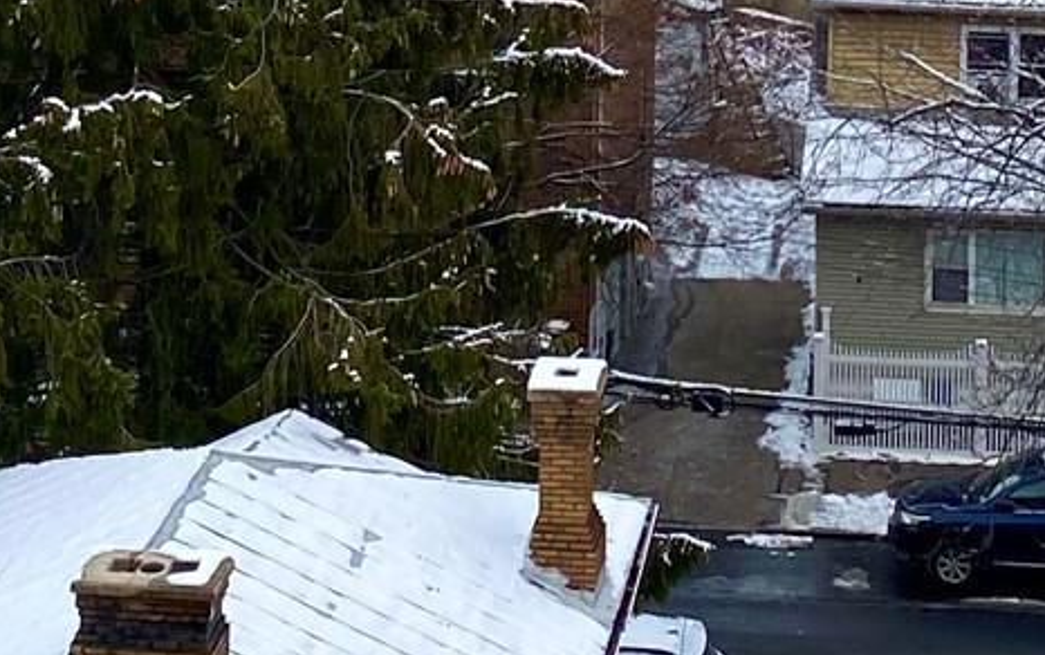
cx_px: 780
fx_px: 3449
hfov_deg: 17.1
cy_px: -453
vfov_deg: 10.3
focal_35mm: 121
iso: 32
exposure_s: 1/1961
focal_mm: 4.25
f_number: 1.8
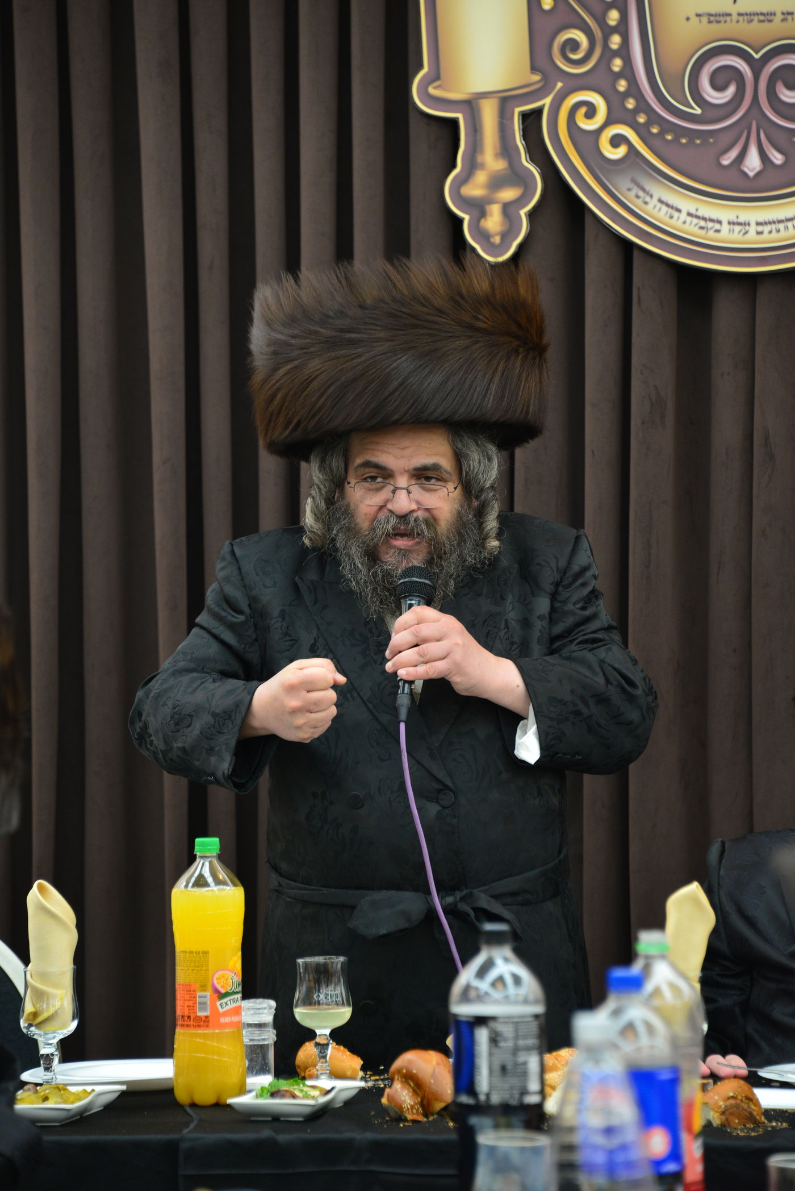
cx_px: 398
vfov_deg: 12.1
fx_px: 5625
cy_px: 596
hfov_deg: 8.1
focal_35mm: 170
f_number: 5.6
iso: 1000
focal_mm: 170
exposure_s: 1/100
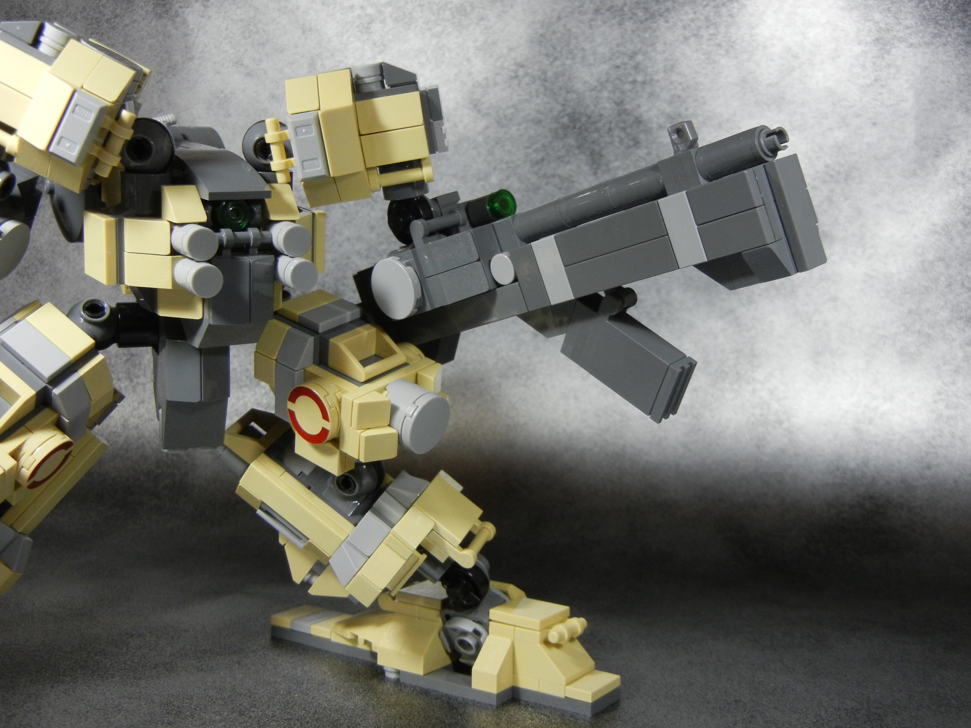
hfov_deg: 42.1
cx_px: 486
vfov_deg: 32.2
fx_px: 1262
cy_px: 364
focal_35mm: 45
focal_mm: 8.1
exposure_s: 1/66.4
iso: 400
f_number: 3.8
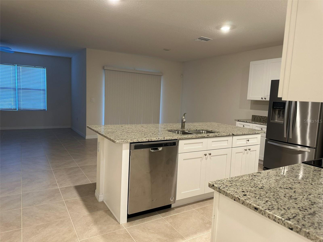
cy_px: 121
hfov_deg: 71.6
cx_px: 162
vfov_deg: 56.8
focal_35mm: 24
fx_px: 224
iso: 160
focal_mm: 6.86
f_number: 1.78
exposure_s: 1/60
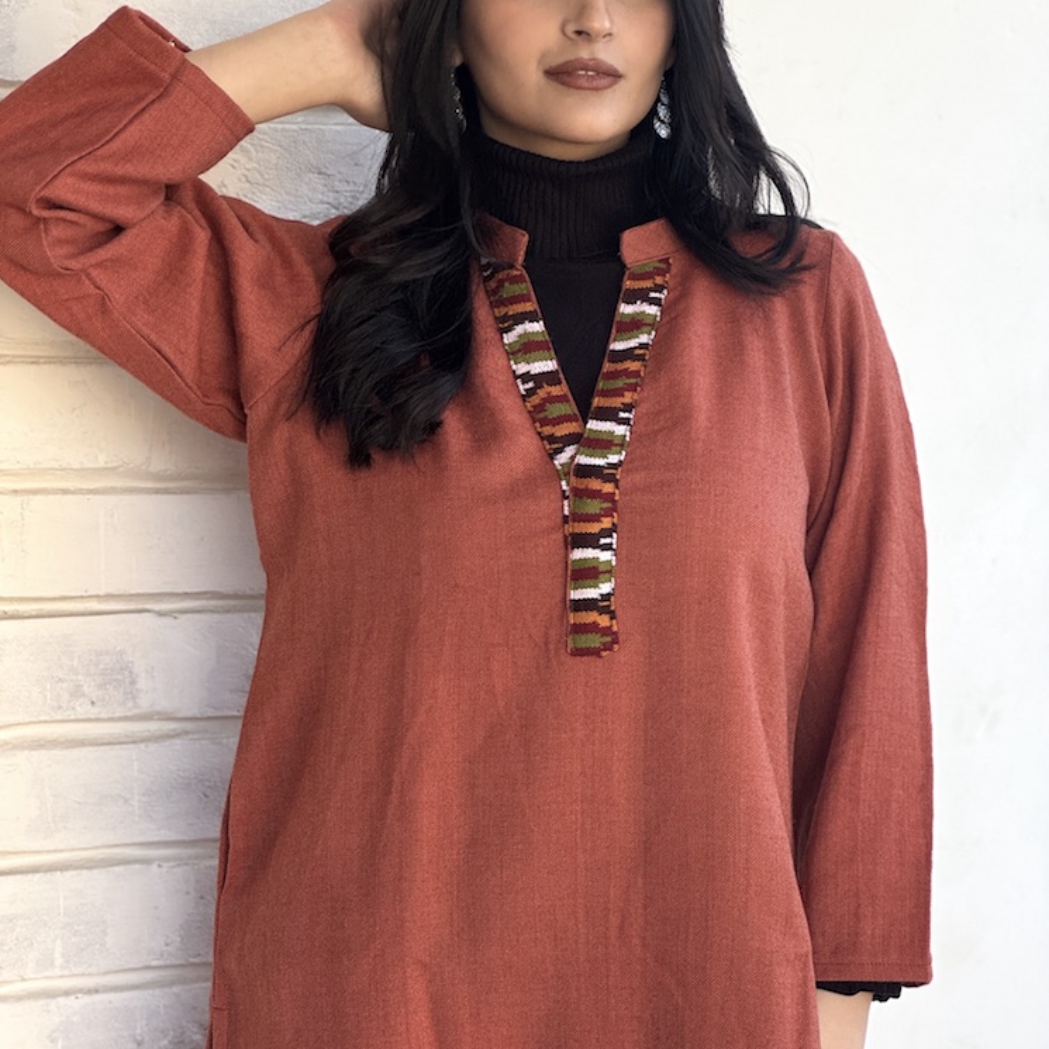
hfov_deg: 19.1
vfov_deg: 19.1
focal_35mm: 91
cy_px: 508
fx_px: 3120
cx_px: 524
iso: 80
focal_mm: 9
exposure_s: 1/99
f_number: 2.8
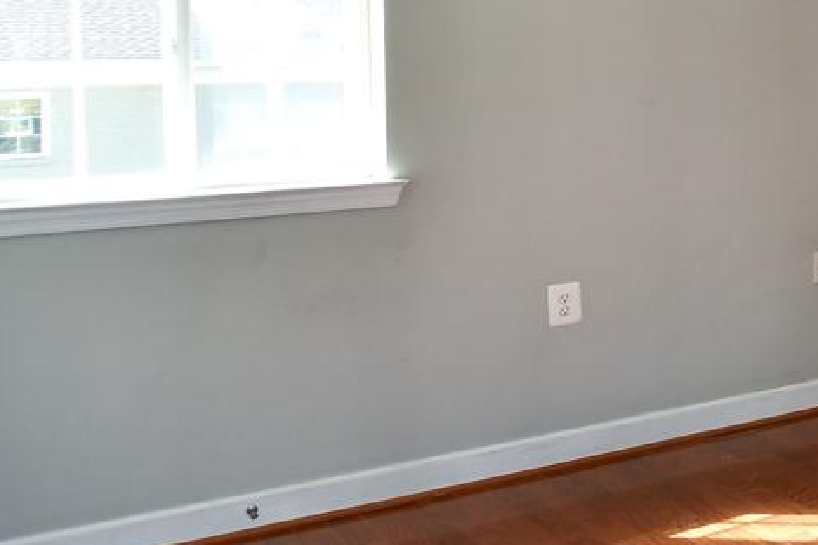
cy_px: 135
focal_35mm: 55
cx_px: 1219
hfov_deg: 26.5
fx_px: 1250
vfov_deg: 24.3
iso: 200
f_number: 5
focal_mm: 12
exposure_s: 1/100
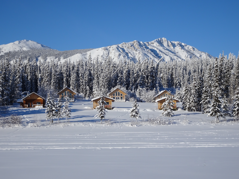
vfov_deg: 19.6
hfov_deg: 26.0
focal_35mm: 75
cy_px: 90
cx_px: 120
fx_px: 518
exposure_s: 1/1000
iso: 80
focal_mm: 12.87
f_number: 5
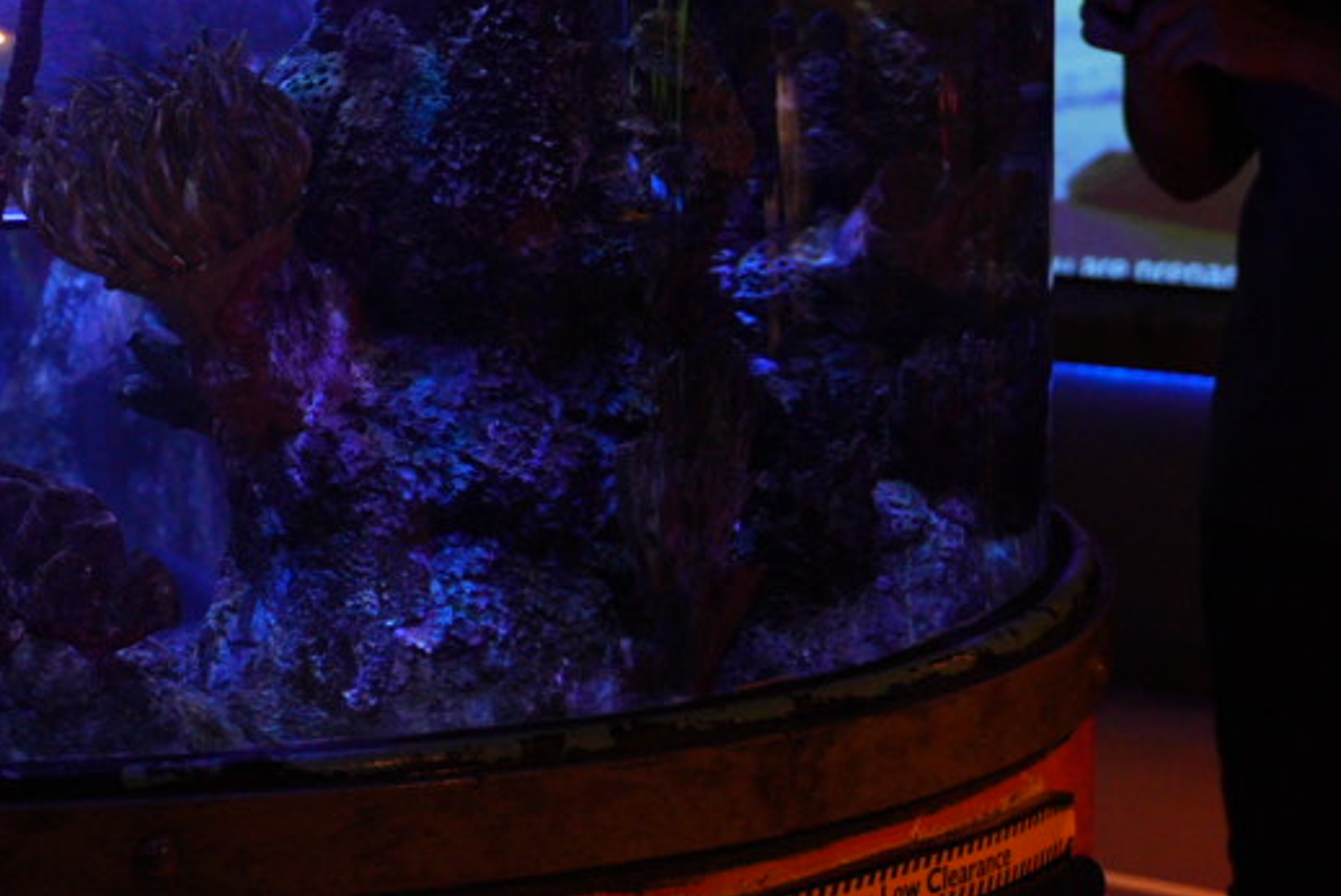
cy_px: -147
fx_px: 4257
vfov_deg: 11.8
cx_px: -59
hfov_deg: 17.4
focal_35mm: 114
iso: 4000
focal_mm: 36.7
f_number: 2.8
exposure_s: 1/400
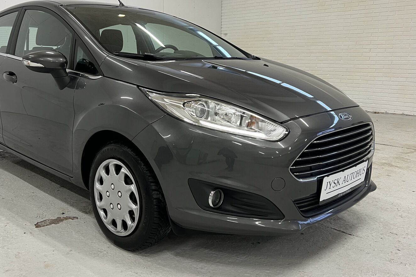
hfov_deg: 54.0
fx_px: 404
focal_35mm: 35
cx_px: 163
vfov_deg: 37.7
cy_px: 115
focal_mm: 5.7
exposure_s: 1/90
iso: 125
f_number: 1.5
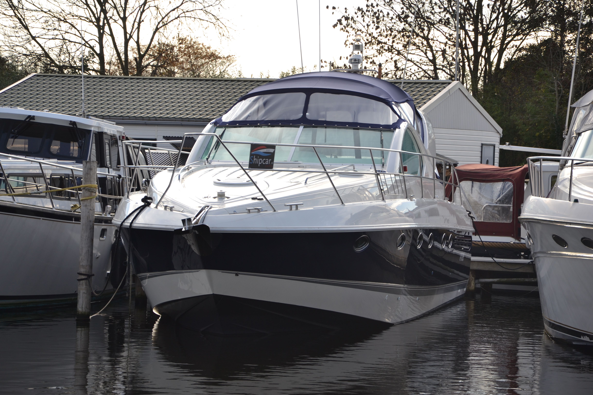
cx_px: 296
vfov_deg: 8.7
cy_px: 198
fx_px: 2594
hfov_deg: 13.0
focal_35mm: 158
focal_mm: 105
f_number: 8
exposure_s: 1/200
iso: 100
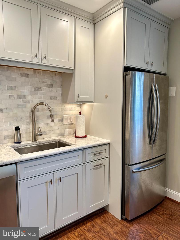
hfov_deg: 56.8
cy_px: 120
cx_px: 90
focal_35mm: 24
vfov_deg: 71.6
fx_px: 166
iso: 200
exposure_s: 1/120
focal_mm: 6.86
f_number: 1.78
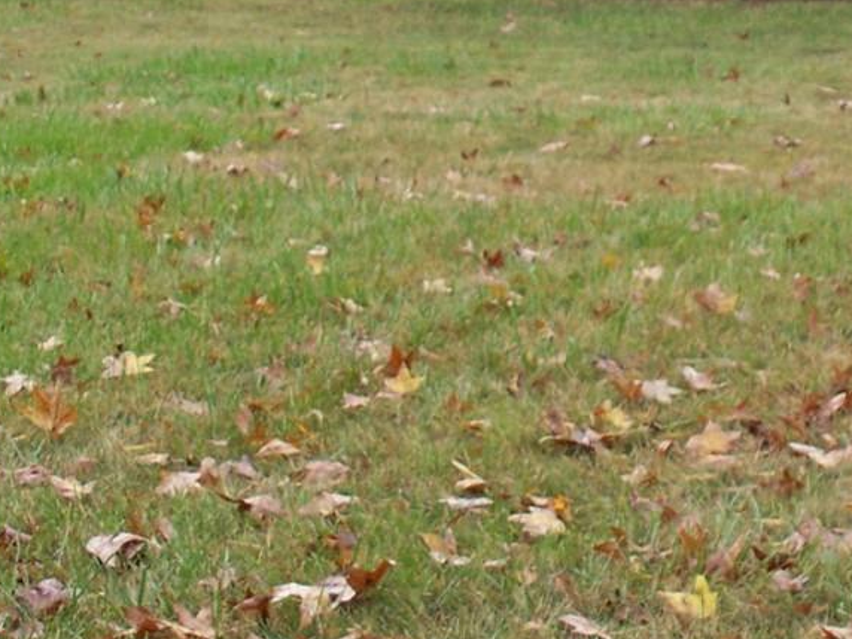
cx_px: 840
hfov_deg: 15.0
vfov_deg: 11.3
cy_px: -61
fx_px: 3175
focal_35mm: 129
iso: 64
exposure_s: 1/200
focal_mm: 7.54
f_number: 2.8
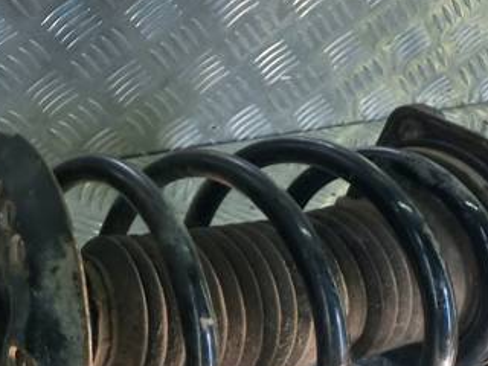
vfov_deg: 18.4
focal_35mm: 80
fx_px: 1128
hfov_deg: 22.0
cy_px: 188
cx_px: -142
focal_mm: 4.6
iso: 40
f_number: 1.8
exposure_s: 1/100
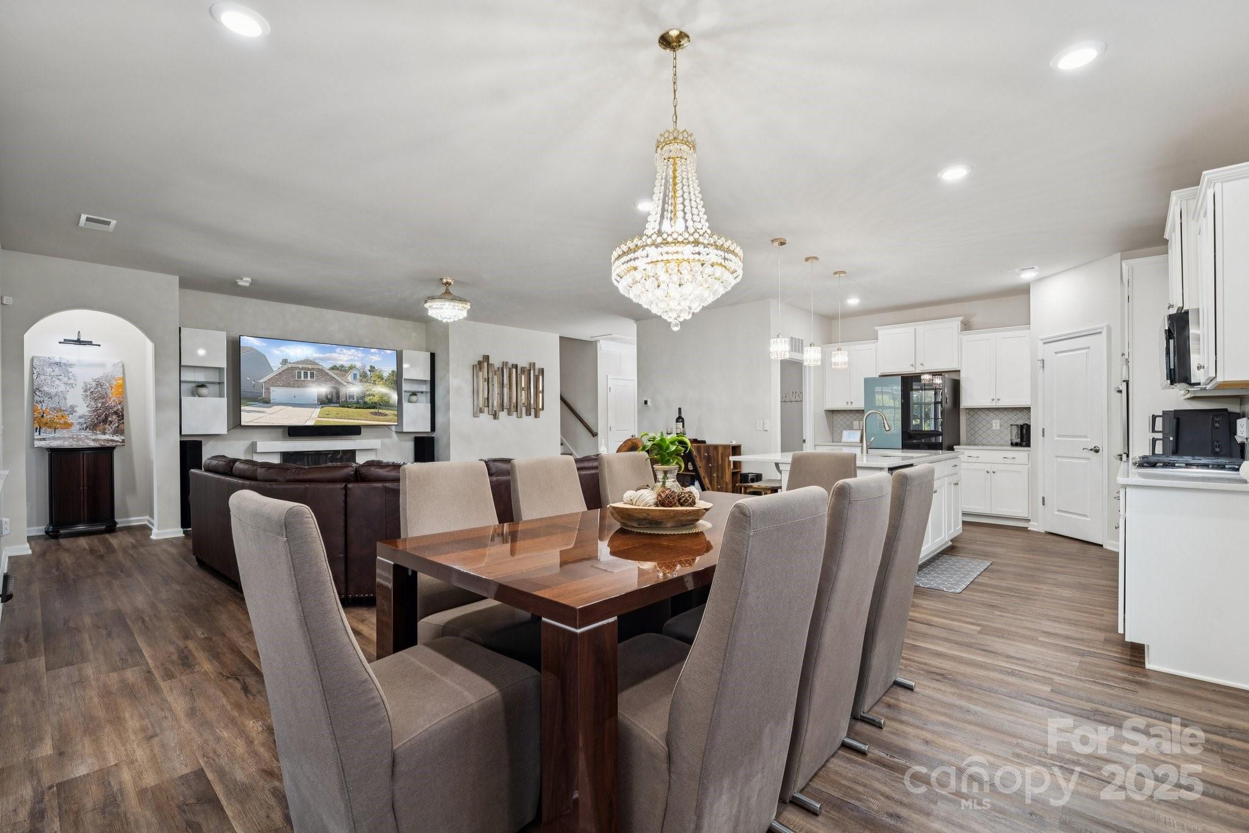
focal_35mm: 15
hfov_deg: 100.4
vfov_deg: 77.3
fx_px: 520
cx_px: 624
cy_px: 416
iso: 160
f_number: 7.1
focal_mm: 15
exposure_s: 1/10
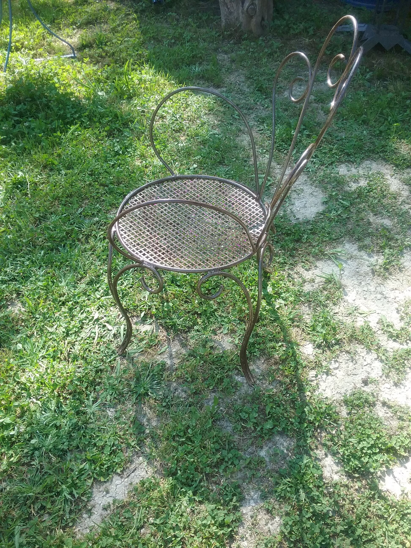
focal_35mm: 31
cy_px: 274
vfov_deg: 58.4
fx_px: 491
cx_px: 206
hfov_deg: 45.4
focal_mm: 3.3
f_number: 2.2
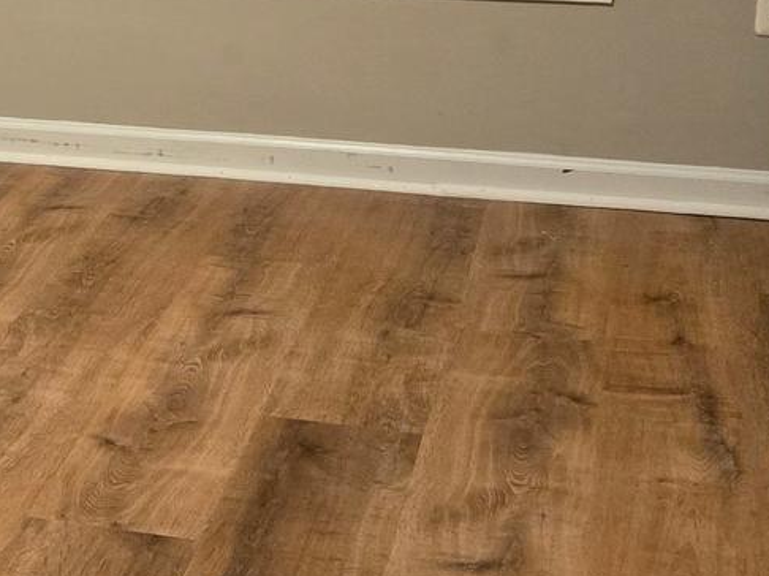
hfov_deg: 18.4
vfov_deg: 15.0
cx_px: -309
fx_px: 2154
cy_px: 40
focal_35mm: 97
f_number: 1.8
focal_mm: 5.4
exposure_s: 1/120
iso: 640
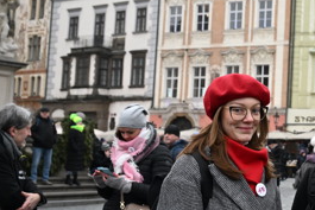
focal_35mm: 78
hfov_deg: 23.6
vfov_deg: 17.5
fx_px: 683
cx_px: 383
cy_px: 94
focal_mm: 30
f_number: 4
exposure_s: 1/3200
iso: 2500
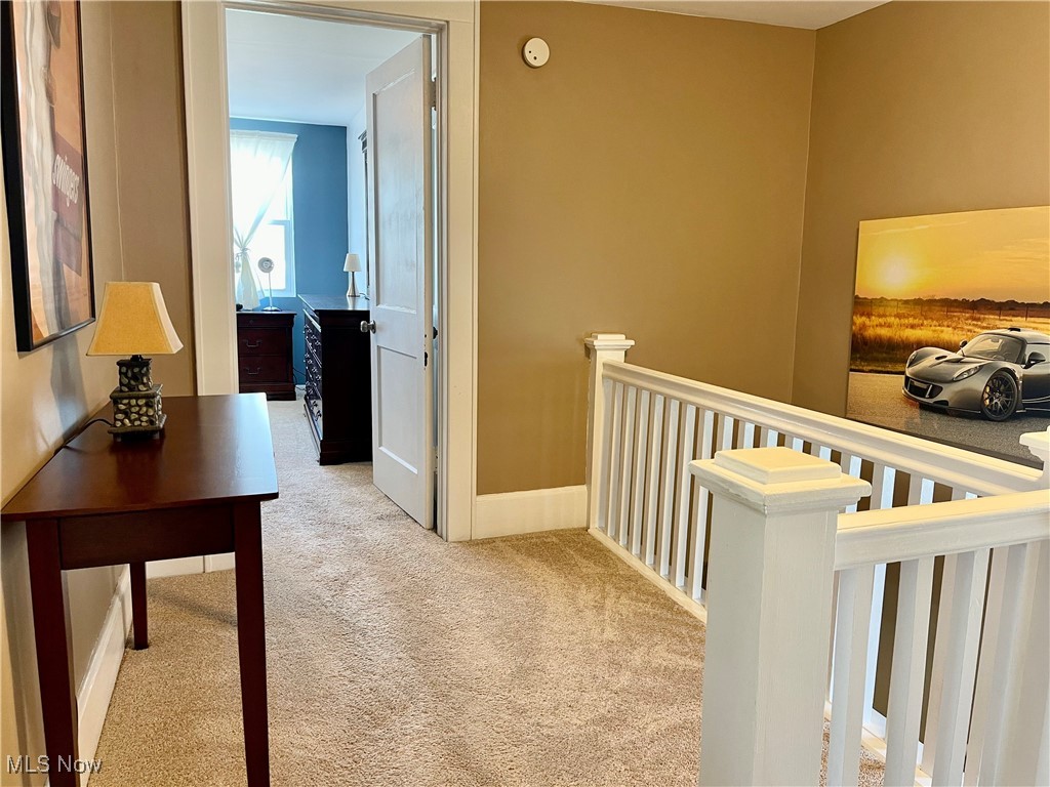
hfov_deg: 69.4
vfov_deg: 54.9
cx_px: 525
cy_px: 394
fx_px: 758
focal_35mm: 25
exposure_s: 1/60
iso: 160
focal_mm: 5.1
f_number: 1.6
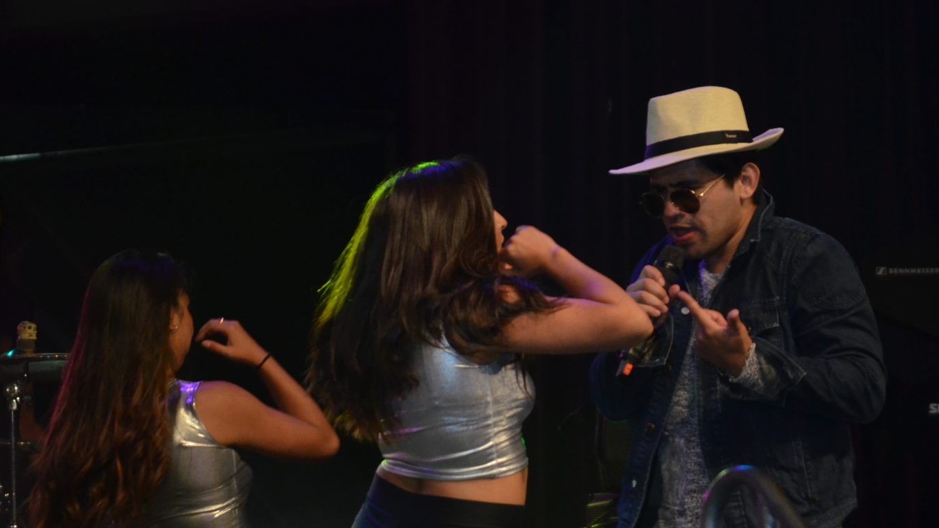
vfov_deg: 2.6
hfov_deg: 4.6
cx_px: 549
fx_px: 11750
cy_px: 443
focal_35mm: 472
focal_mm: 200
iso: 1600
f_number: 5.6
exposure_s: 1/200
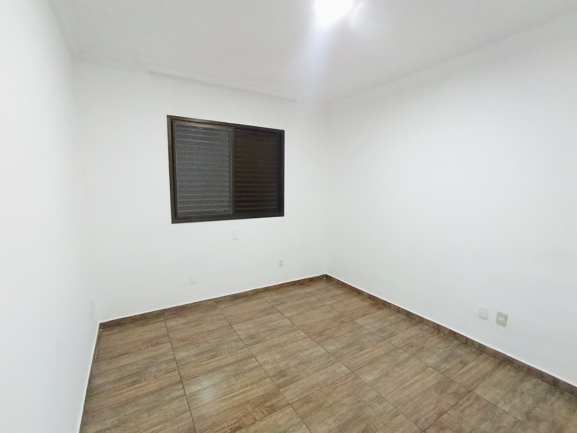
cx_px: 288
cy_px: 216
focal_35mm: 16
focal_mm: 1.65
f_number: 2.2
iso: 672
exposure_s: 1/30
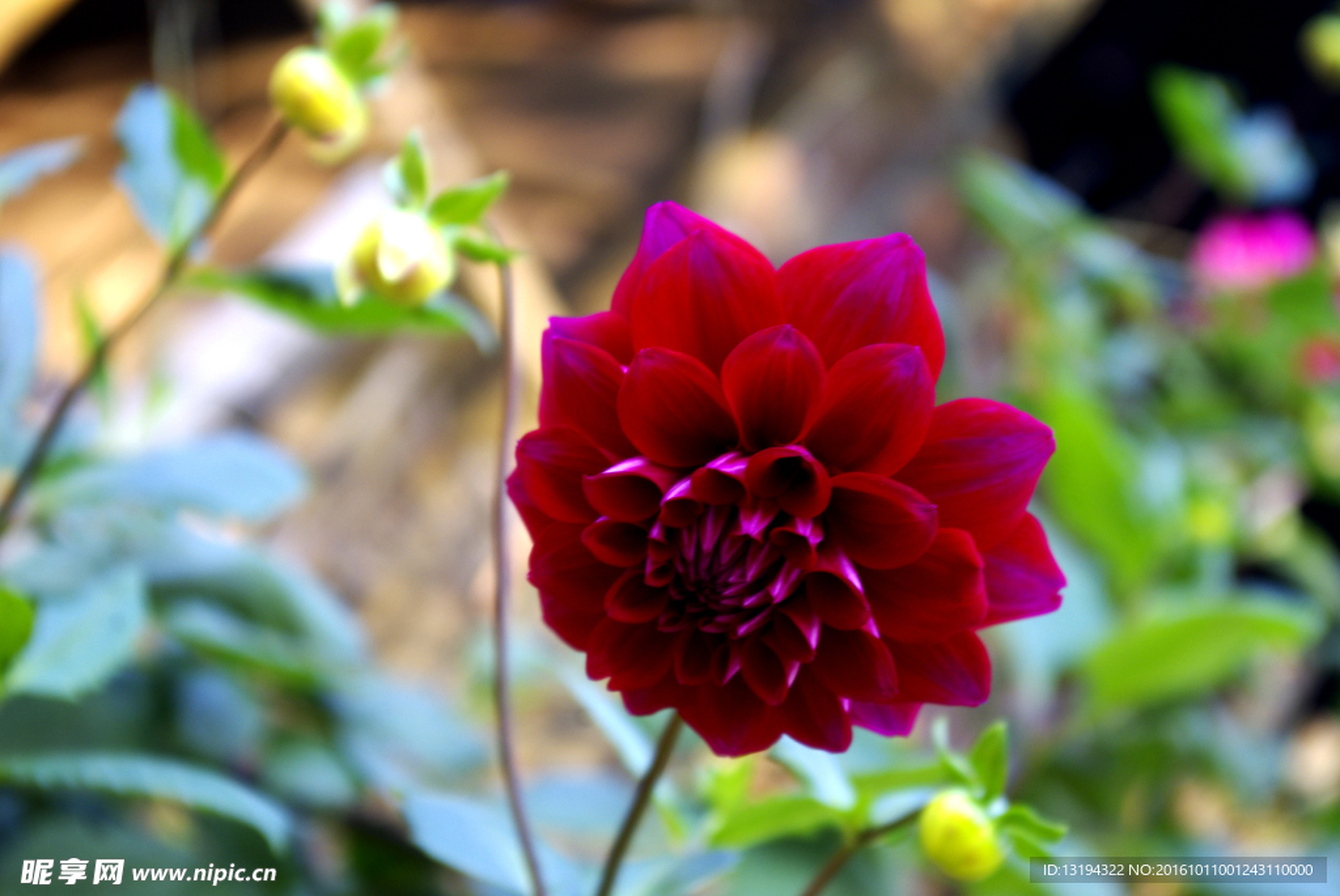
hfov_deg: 24.7
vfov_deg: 16.7
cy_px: 448
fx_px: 3055
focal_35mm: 82
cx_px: 670
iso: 100
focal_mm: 55
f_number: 5.6
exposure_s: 1/20
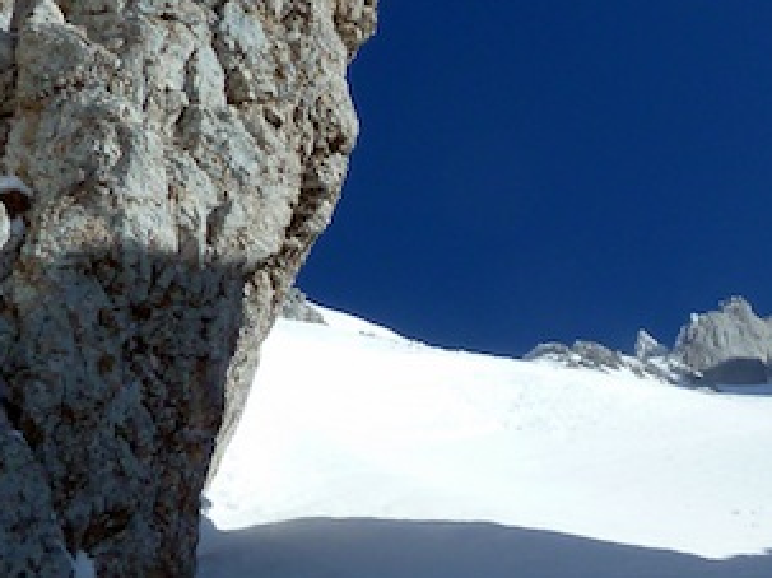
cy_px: 409
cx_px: 743
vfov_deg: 22.4
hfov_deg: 28.3
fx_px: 1449
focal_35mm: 65
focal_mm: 4.1
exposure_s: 1/500
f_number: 5.6
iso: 80
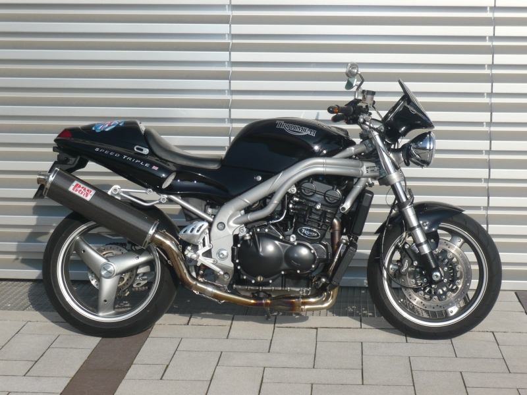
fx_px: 1203
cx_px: 264
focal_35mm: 79
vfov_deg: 18.7
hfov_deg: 24.7
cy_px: 198
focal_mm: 13
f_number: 5
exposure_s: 1/640
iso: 100
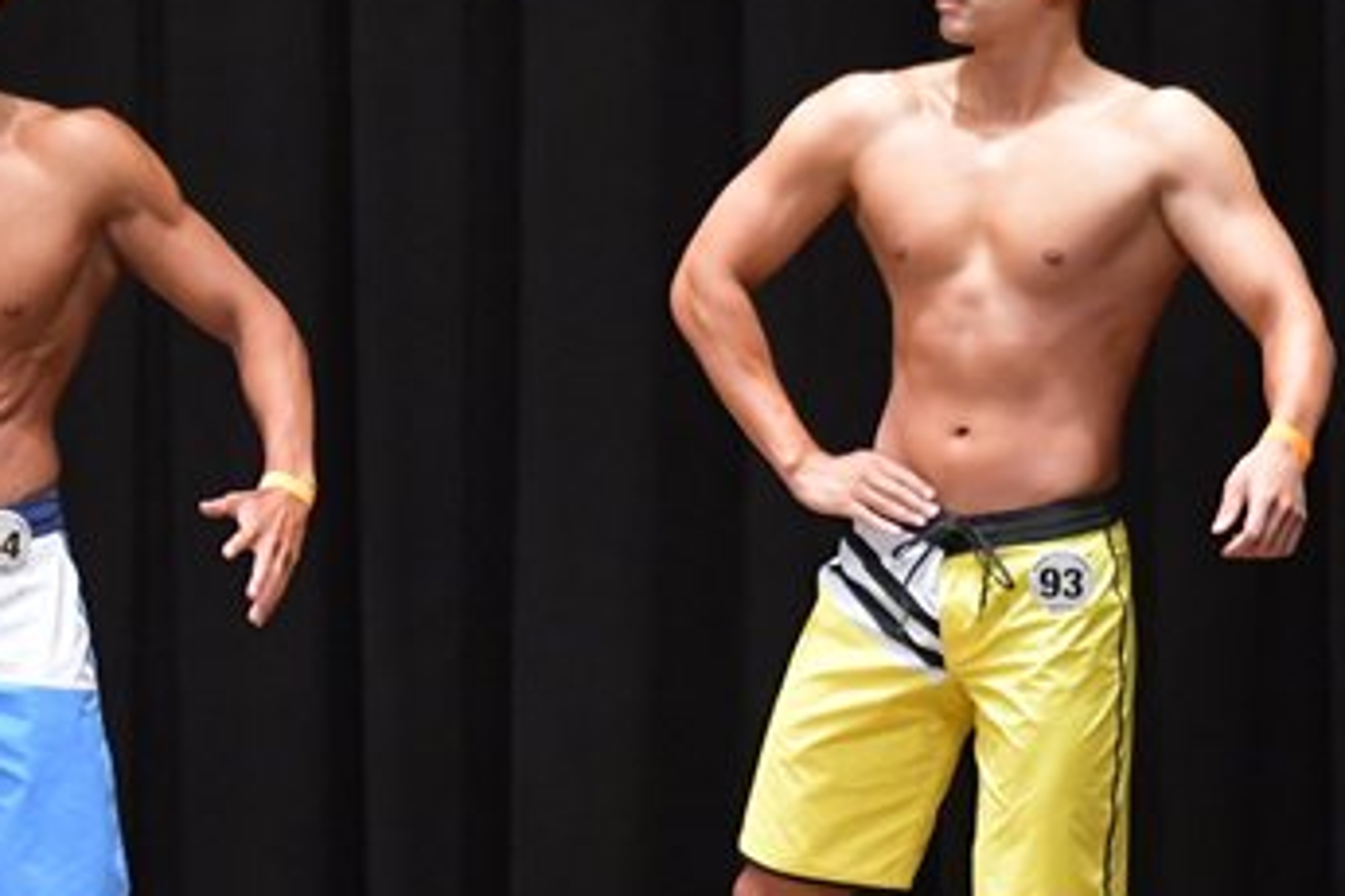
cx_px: 177
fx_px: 16961
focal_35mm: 454
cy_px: 697
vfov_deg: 3.0
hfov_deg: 4.5
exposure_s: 1/400
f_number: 5.6
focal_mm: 135
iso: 6400
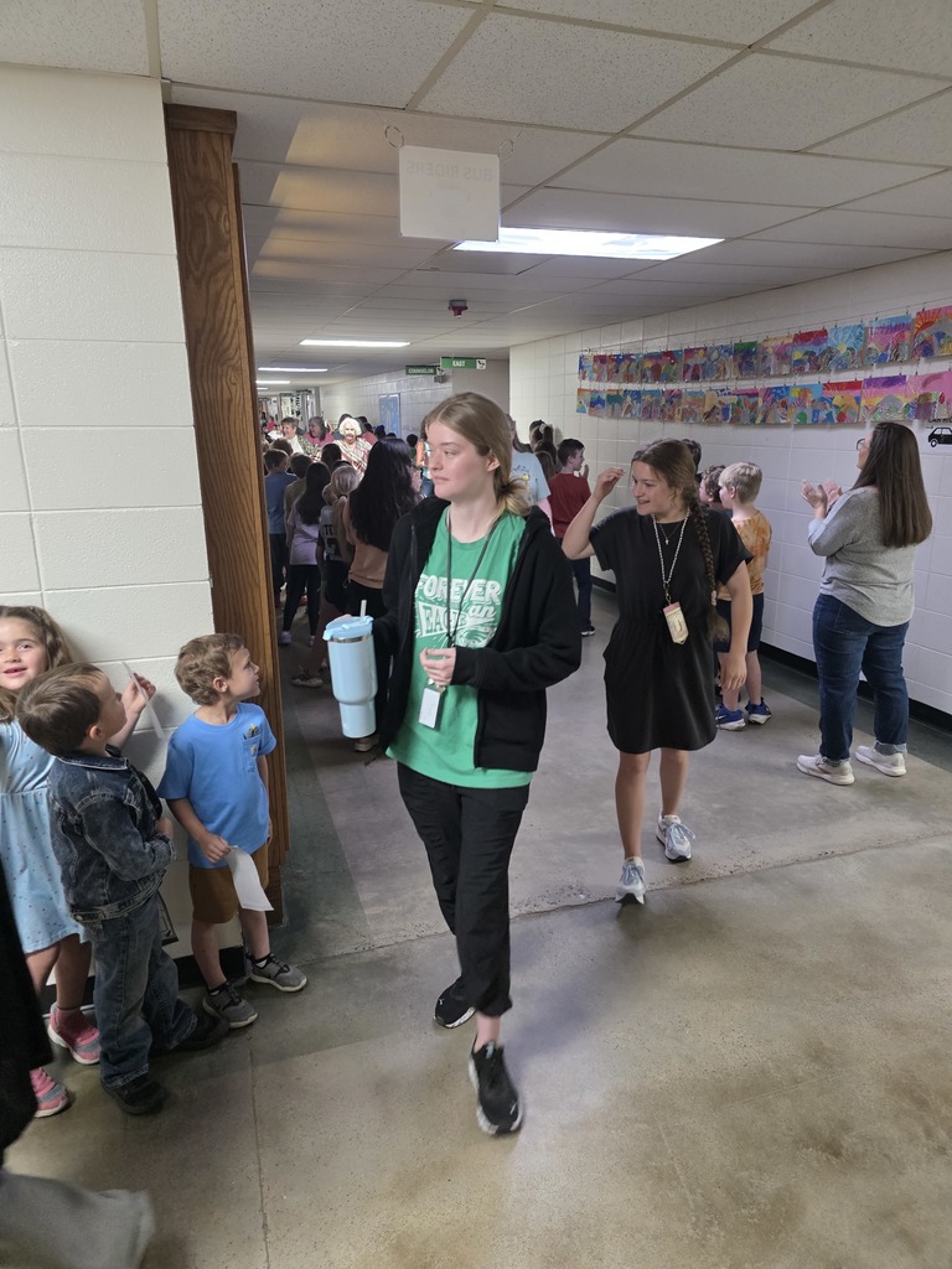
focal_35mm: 23
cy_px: 634
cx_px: 476
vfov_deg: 73.9
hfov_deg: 58.9
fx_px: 843
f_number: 1.7
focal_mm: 6.3
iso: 640
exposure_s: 1/120
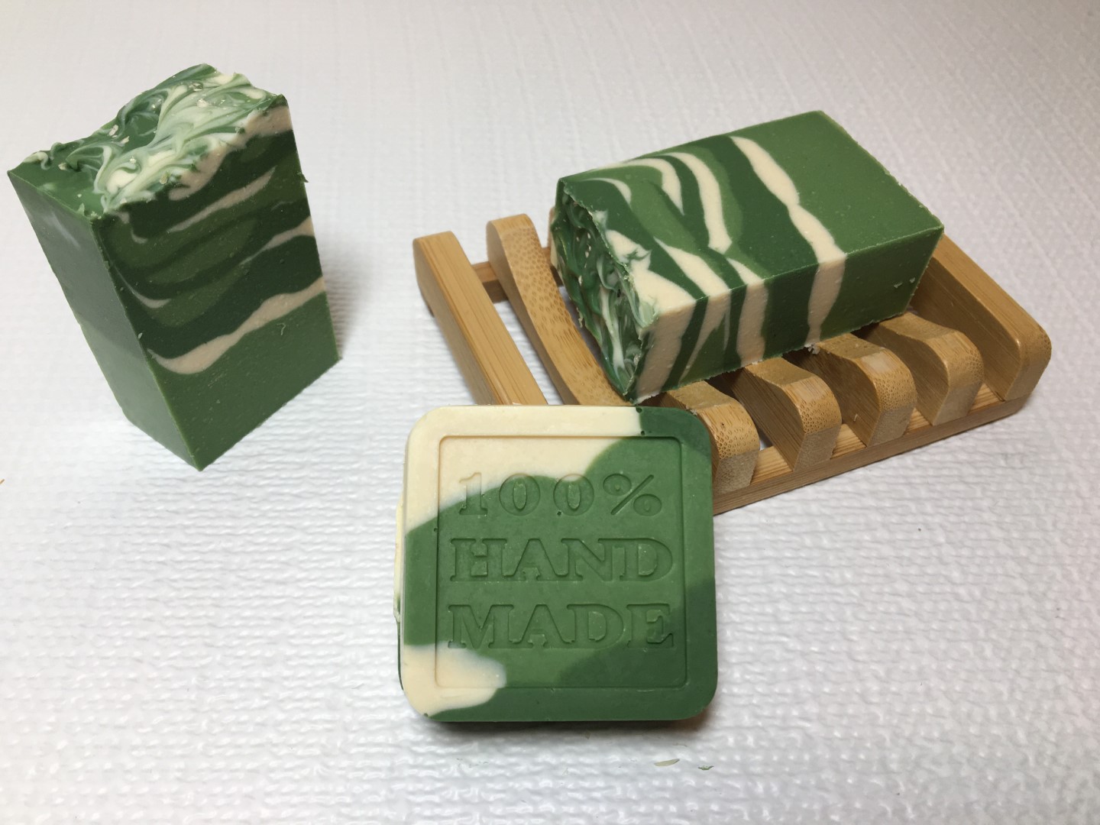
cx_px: 550
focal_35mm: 29
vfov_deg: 48.2
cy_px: 412
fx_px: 922
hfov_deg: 61.7
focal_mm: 4.15
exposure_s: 1/120
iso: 40
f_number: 2.2
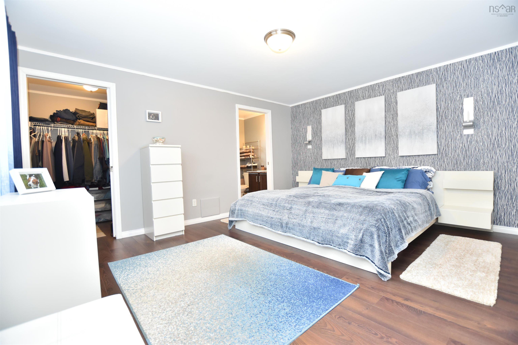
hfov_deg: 100.4
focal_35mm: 15
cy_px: 172
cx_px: 259
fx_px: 216
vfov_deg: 77.3
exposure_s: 1/25
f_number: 3.5
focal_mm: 10
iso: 400
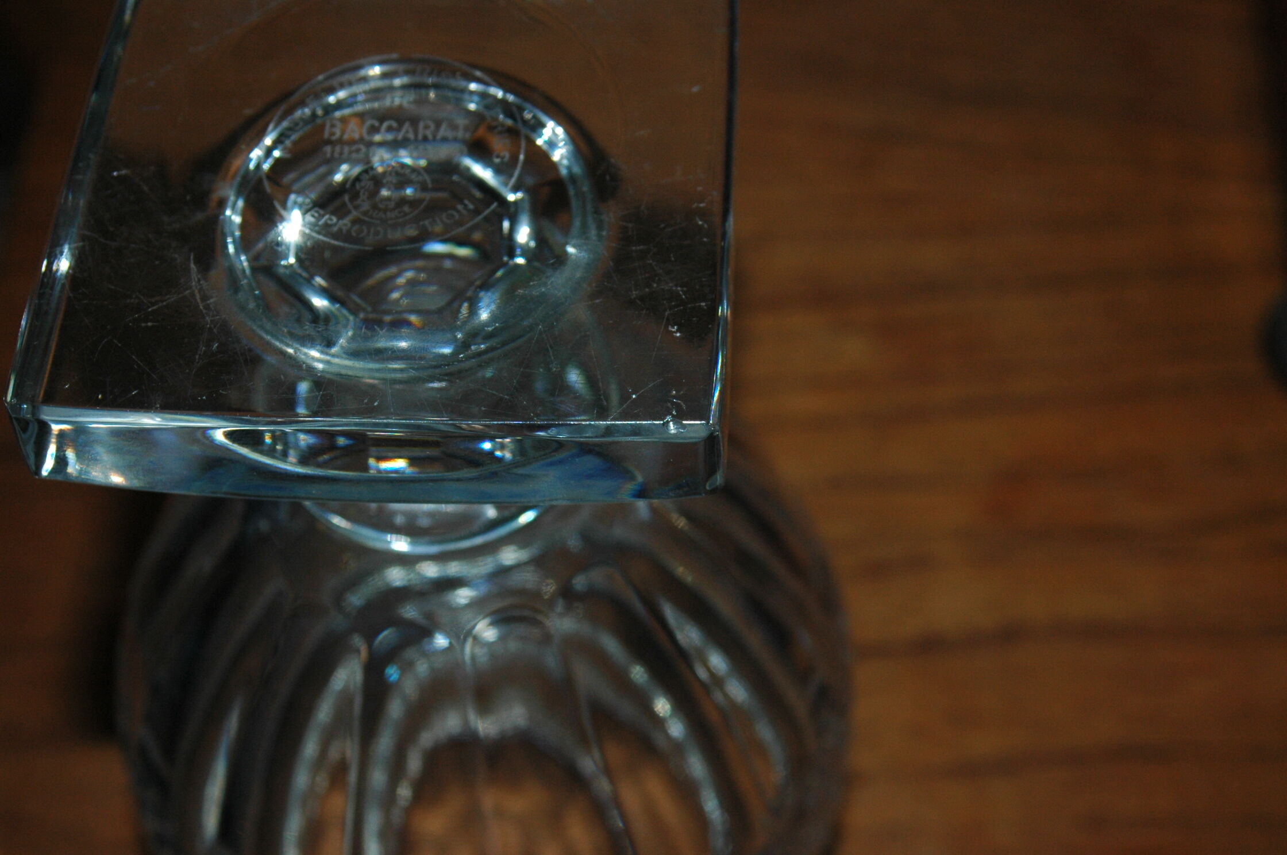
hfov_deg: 30.5
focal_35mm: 66
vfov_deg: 20.6
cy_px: 428
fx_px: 2357
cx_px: 644
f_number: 7.1
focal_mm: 44
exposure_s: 1/125
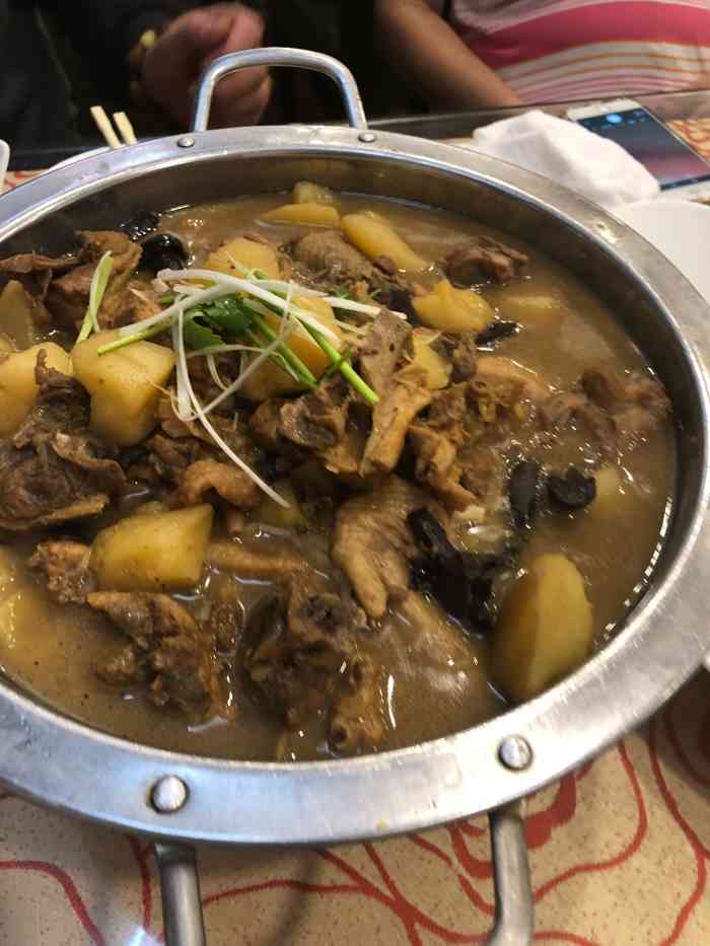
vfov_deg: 63.4
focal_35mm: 28
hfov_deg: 49.8
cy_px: 473
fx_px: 766
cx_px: 355
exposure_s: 1/50
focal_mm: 3.99
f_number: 1.8
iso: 200
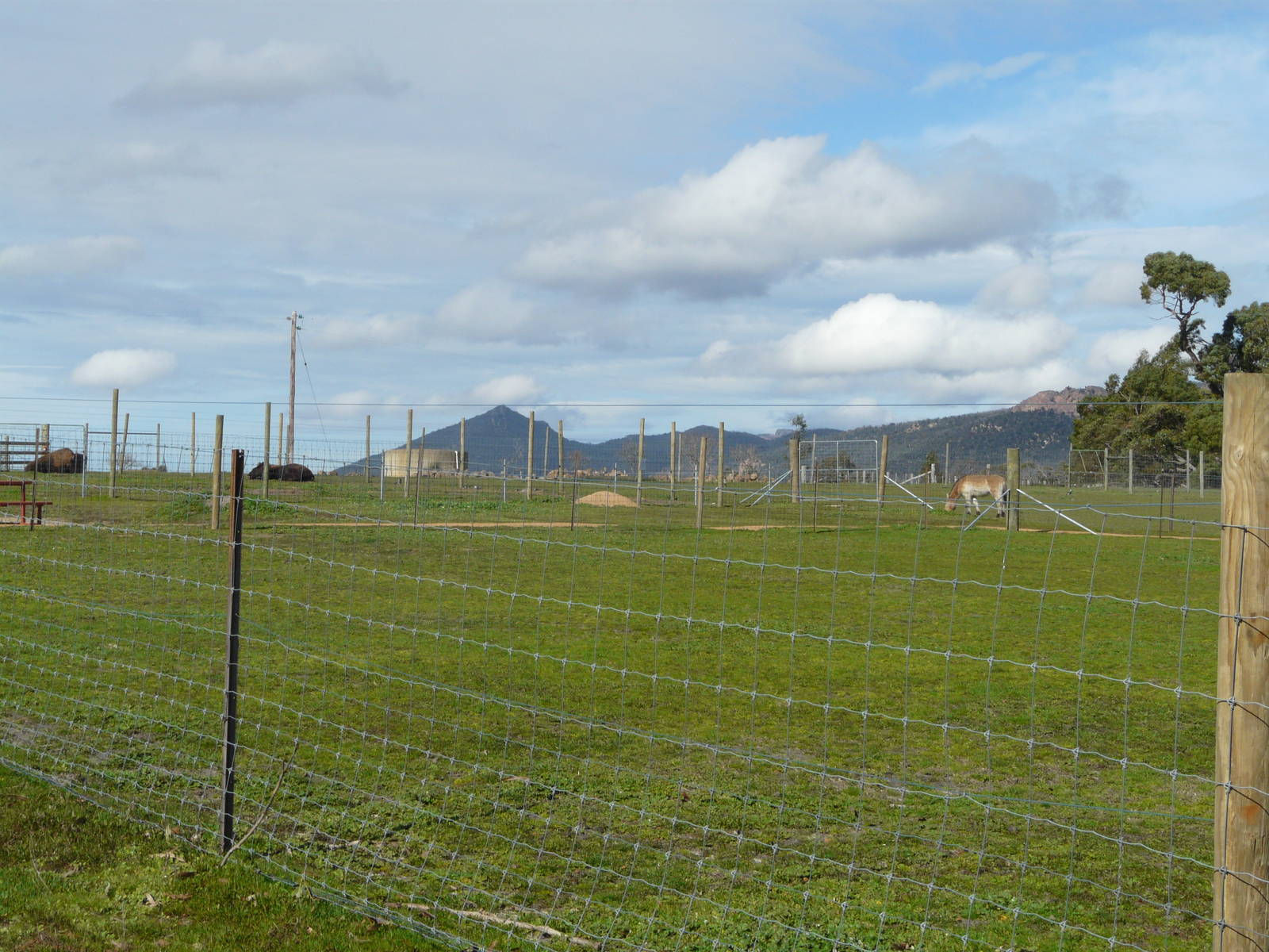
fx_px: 2603
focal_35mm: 71
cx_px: 634
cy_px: 476
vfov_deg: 20.7
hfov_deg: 27.4
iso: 100
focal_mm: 11.7
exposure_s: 1/500
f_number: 6.3
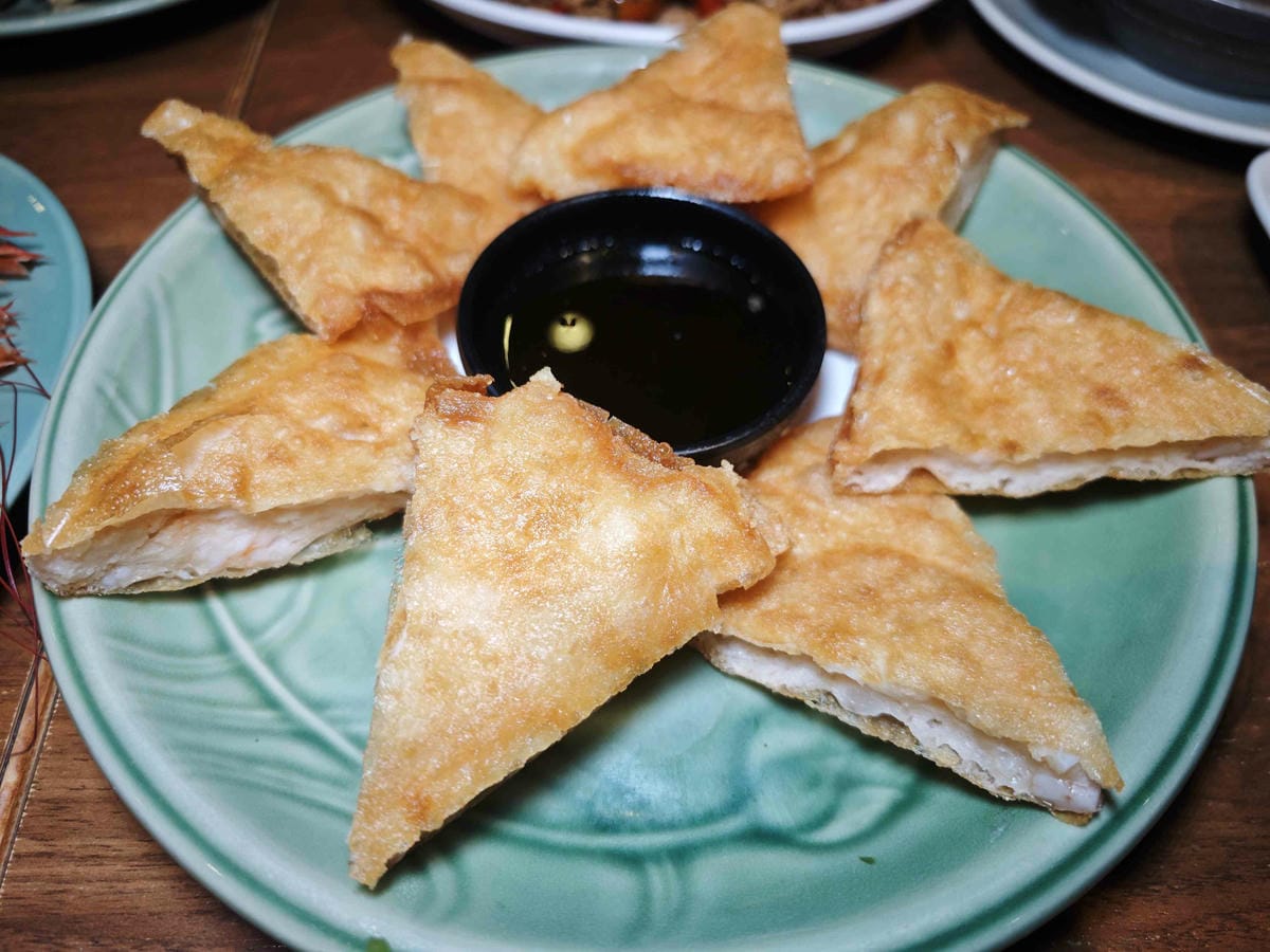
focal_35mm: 23
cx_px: 635
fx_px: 844
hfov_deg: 73.9
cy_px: 476
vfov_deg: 58.9
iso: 800
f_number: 2
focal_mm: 8.72
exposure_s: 1/600
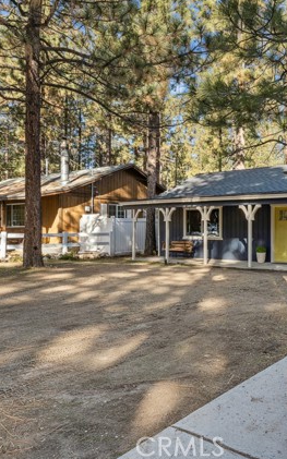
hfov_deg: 38.6
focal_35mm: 32
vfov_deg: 60.3
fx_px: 396
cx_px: 223
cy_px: 230
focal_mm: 20.4
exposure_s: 1/4
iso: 100
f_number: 22
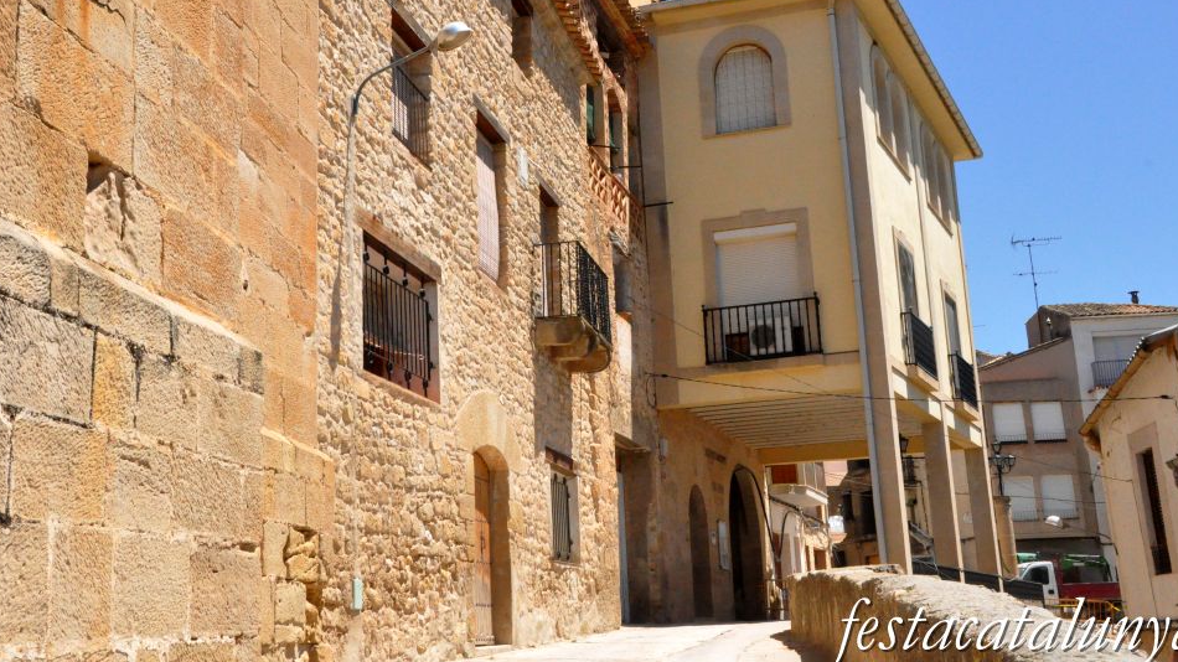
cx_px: 577
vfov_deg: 27.0
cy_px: 250
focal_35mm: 44
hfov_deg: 46.4
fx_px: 1374
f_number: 18
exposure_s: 1/1250
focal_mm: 26
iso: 3200
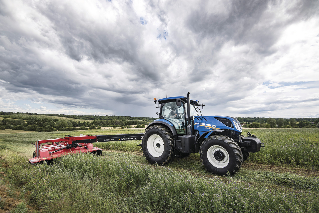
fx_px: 142
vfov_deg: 73.8
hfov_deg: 96.7
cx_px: 160
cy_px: 106
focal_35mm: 16
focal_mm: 16
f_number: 8
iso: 160
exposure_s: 1/400
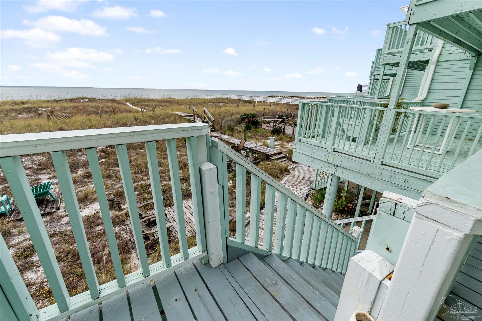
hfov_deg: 100.4
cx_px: 241
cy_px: 160
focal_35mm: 15
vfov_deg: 77.3
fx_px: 201
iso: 400
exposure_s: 1/800
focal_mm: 10
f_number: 9
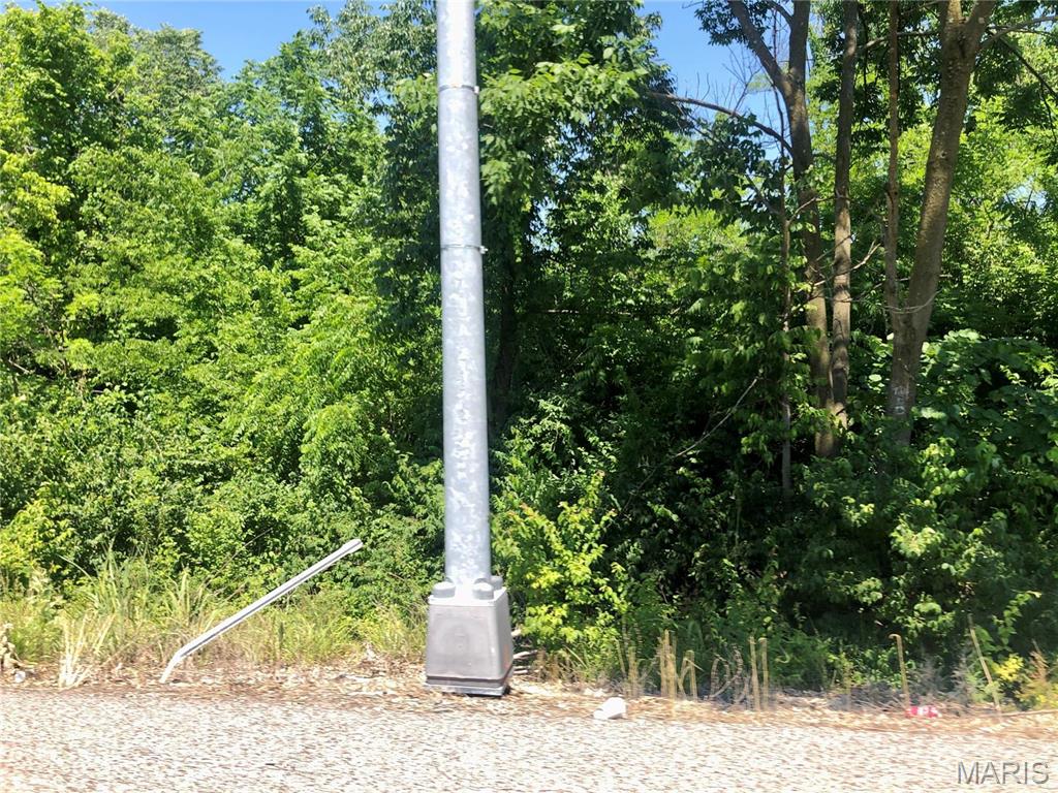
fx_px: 856
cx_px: 529
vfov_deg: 49.7
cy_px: 396
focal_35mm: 28
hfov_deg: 63.4
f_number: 1.8
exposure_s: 1/500
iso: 20
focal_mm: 4
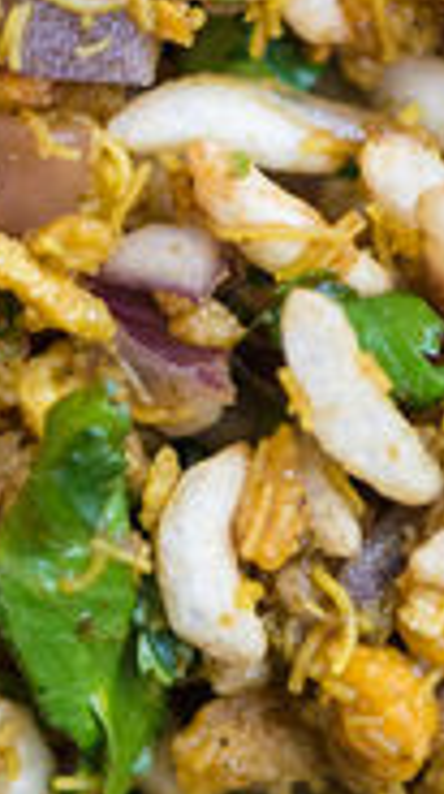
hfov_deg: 4.0
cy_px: 429
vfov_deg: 7.2
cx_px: -194
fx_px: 6281
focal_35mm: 299
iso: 1250
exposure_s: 1/125
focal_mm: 105
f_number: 4
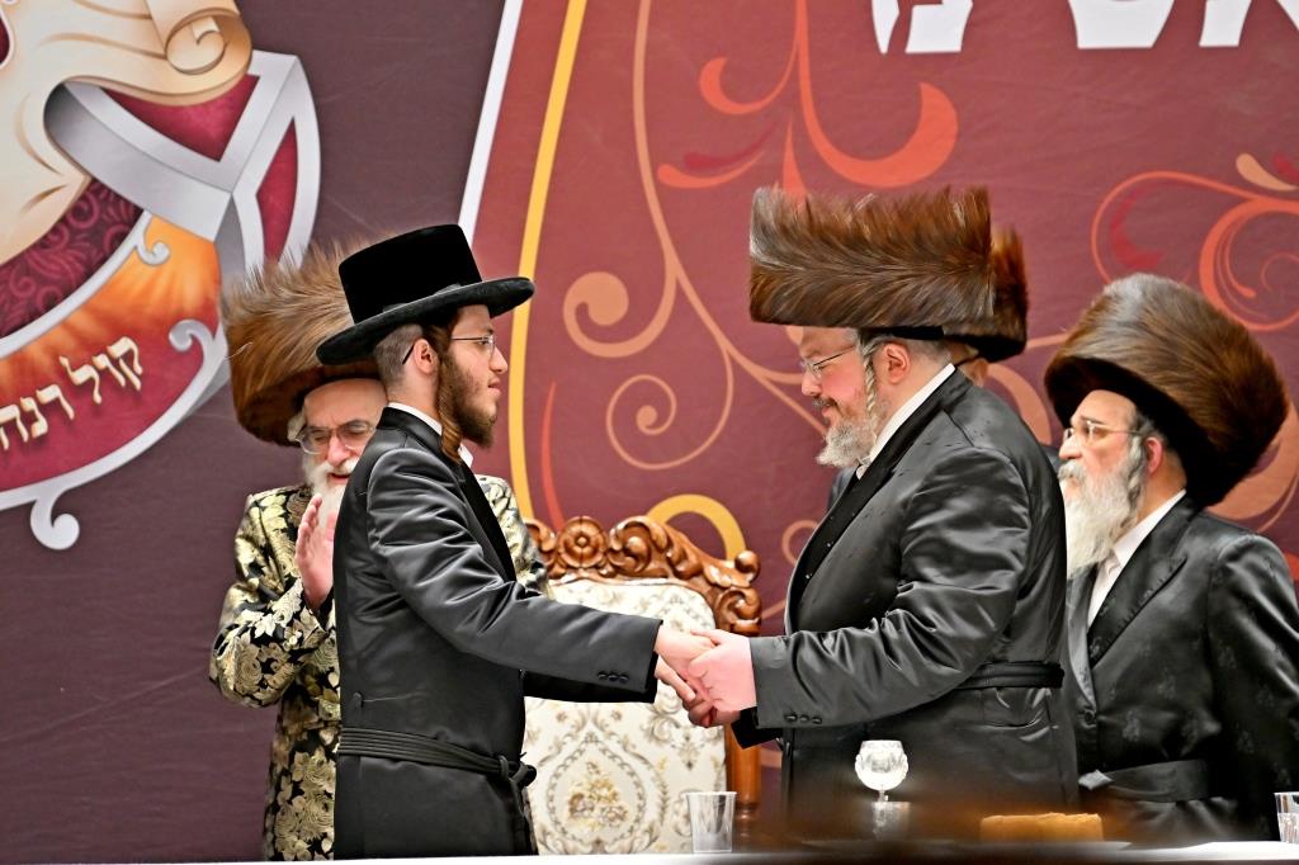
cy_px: 432
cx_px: 650
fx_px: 9991
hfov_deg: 7.4
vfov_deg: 5.0
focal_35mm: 277
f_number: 2.8
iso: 800
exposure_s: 1/800
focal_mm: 185
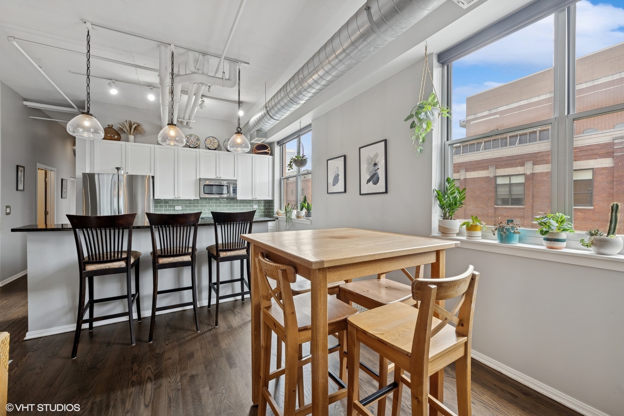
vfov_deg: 79.2
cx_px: 312
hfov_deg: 102.3
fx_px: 251
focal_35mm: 14
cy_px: 208
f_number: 8
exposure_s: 1/30
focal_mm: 14.5
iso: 250
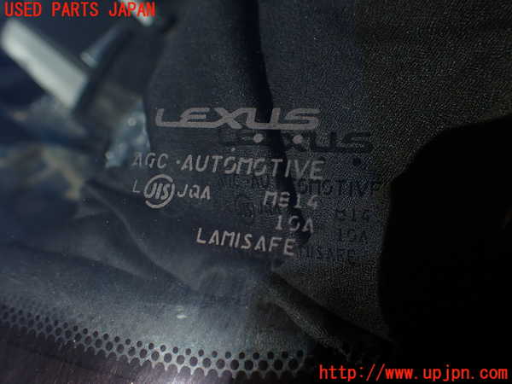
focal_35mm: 30
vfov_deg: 46.8
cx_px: 256
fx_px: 444
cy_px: 192
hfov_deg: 60.0
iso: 100
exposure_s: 1/320
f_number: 9
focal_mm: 5.4
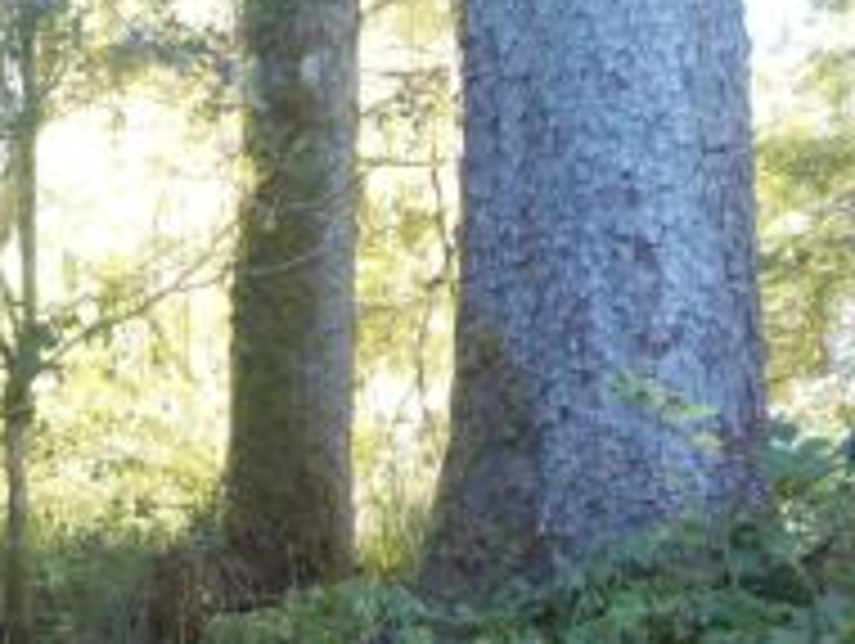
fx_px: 1558
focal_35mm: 63
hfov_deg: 29.8
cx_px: 144
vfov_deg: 22.4
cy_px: 649
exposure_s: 1/30
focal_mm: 4.1
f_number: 3.3
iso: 220
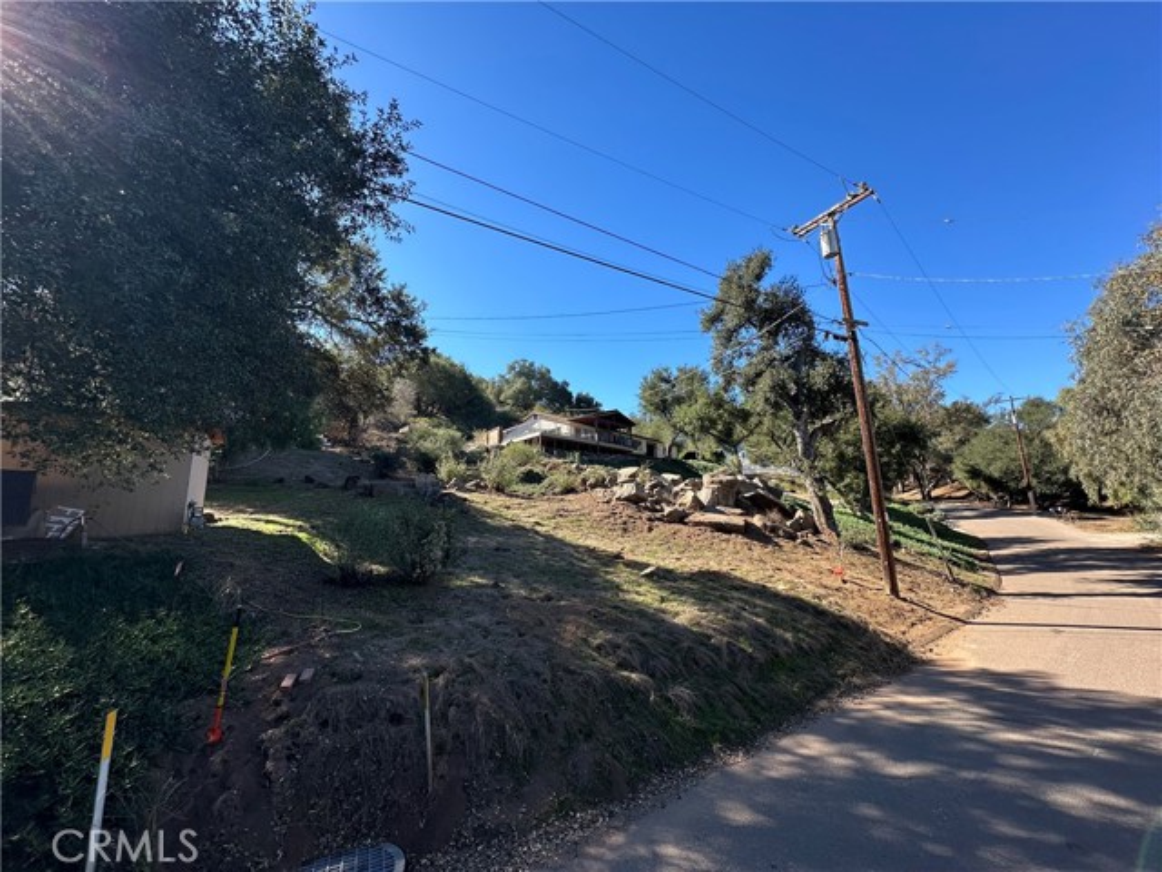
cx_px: 581
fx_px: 470
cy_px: 436
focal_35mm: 14
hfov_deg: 102.1
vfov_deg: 85.7
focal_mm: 2.22
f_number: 2.2
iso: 40
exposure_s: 1/779
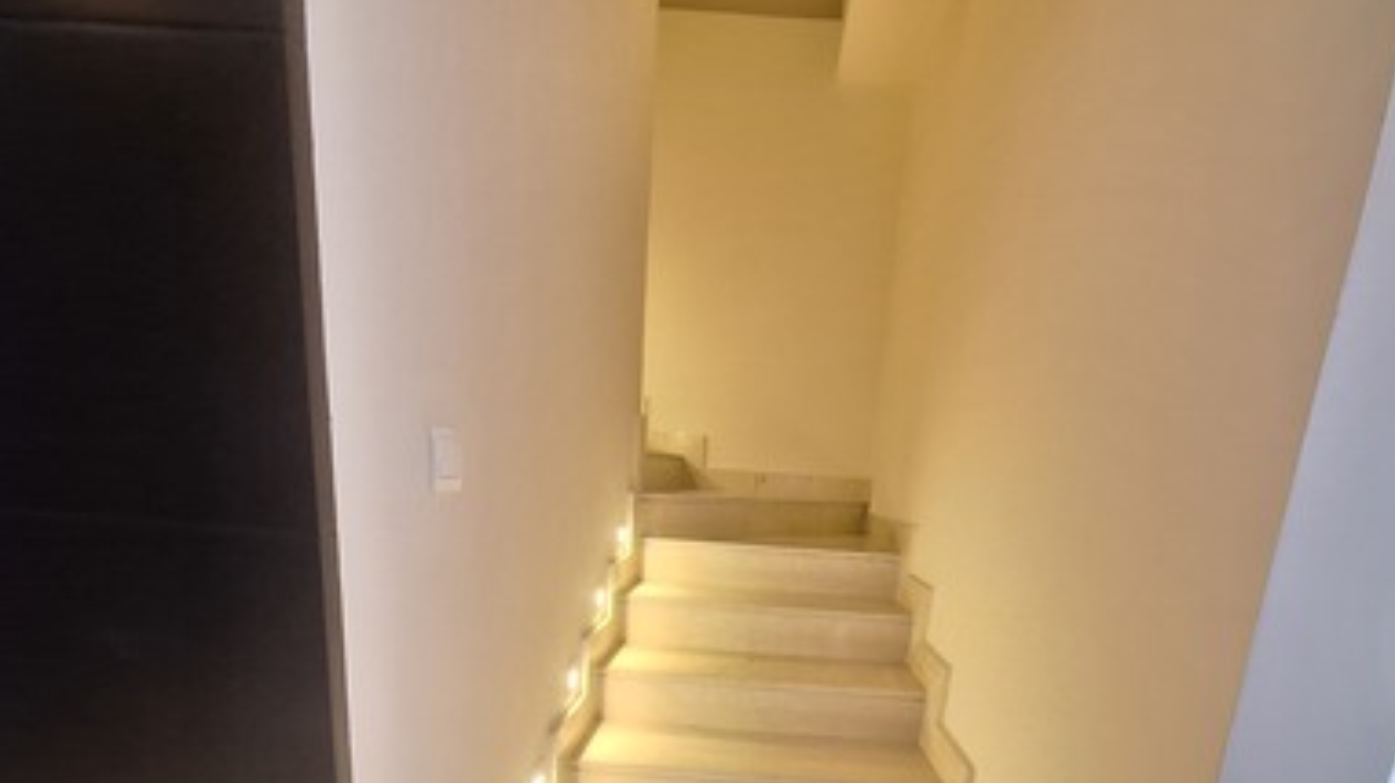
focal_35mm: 17
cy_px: 613
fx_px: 629
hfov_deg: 95.8
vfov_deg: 59.4
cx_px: 741
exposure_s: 1/25
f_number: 2.2
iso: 160
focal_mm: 1.74
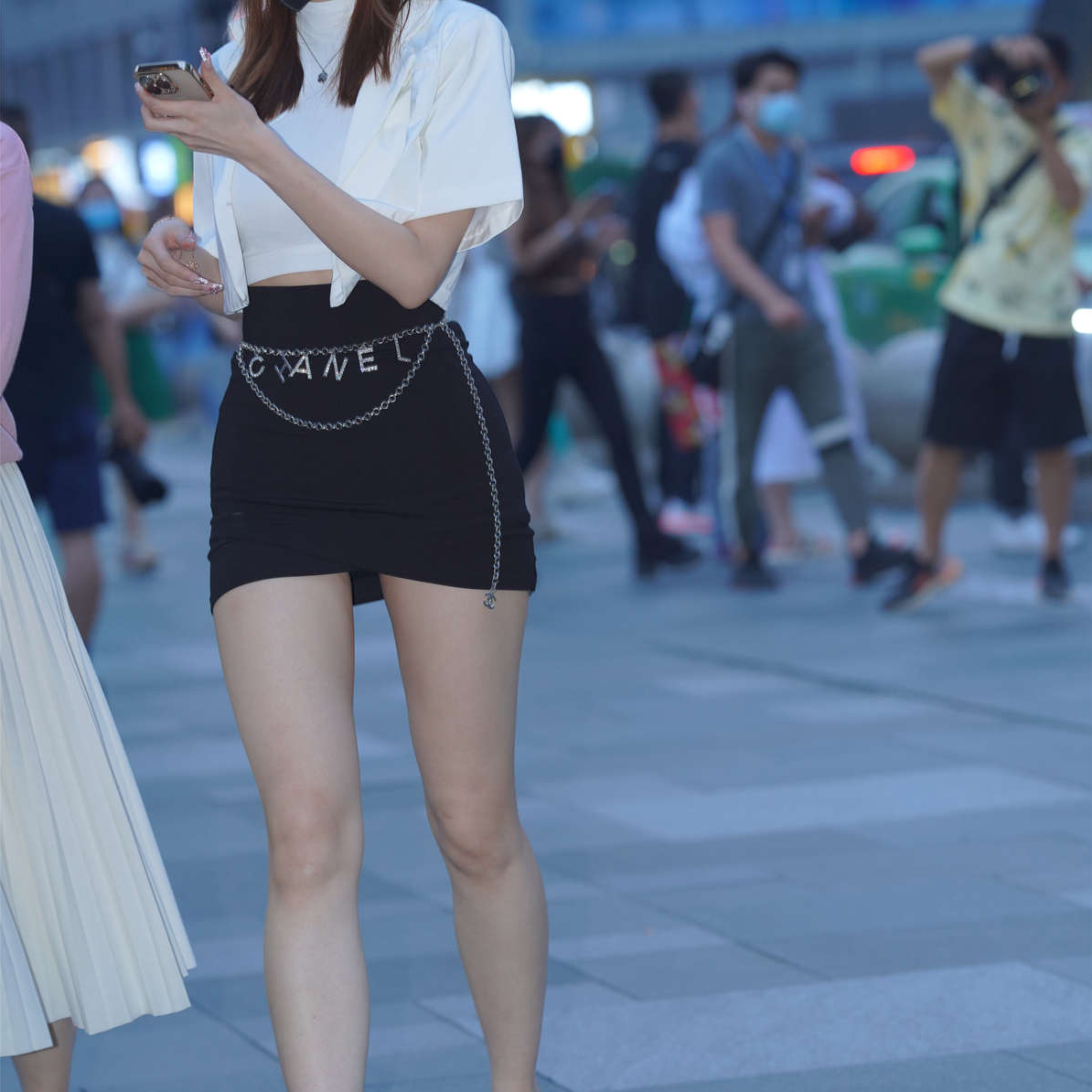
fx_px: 6174
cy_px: 457
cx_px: 548
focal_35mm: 173
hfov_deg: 10.1
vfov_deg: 10.1
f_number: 4
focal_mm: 135
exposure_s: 1/200
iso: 640
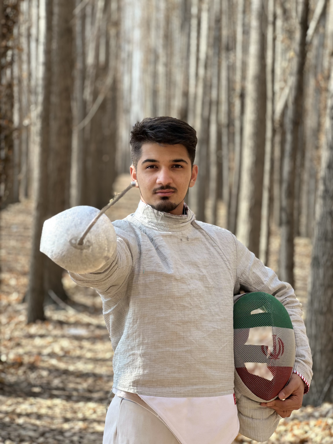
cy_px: 222
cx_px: 166
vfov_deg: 25.3
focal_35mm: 77
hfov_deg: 19.1
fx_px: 988
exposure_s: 1/138
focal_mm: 9
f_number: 2.8
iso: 20
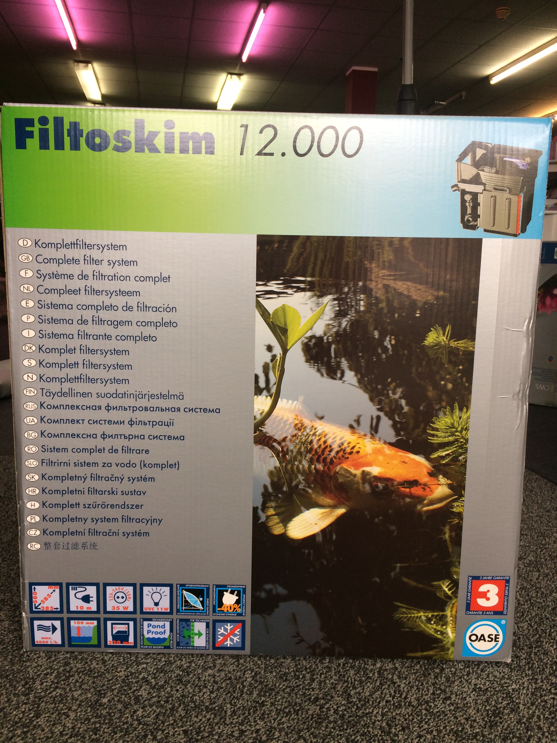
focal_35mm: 29
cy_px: 372
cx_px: 278
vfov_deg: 61.7
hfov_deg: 48.2
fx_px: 622
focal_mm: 4.15
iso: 64
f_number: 2.2
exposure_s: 1/100
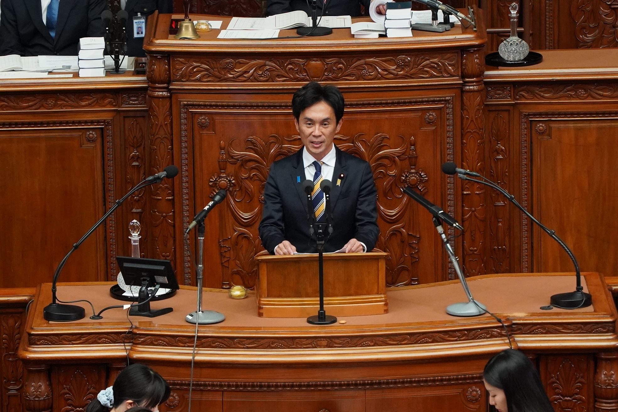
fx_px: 4343
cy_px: 206
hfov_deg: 8.1
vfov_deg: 5.4
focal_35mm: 253
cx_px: 309
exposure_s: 1/125
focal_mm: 169
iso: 8000
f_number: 6.3
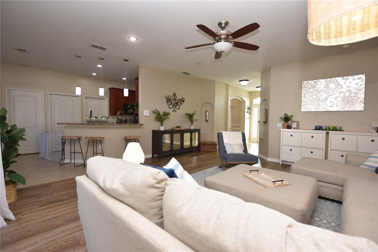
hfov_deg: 100.4
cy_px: 126
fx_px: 157
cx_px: 189
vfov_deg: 77.3
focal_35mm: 15
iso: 220
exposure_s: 1/60
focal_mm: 10
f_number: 4
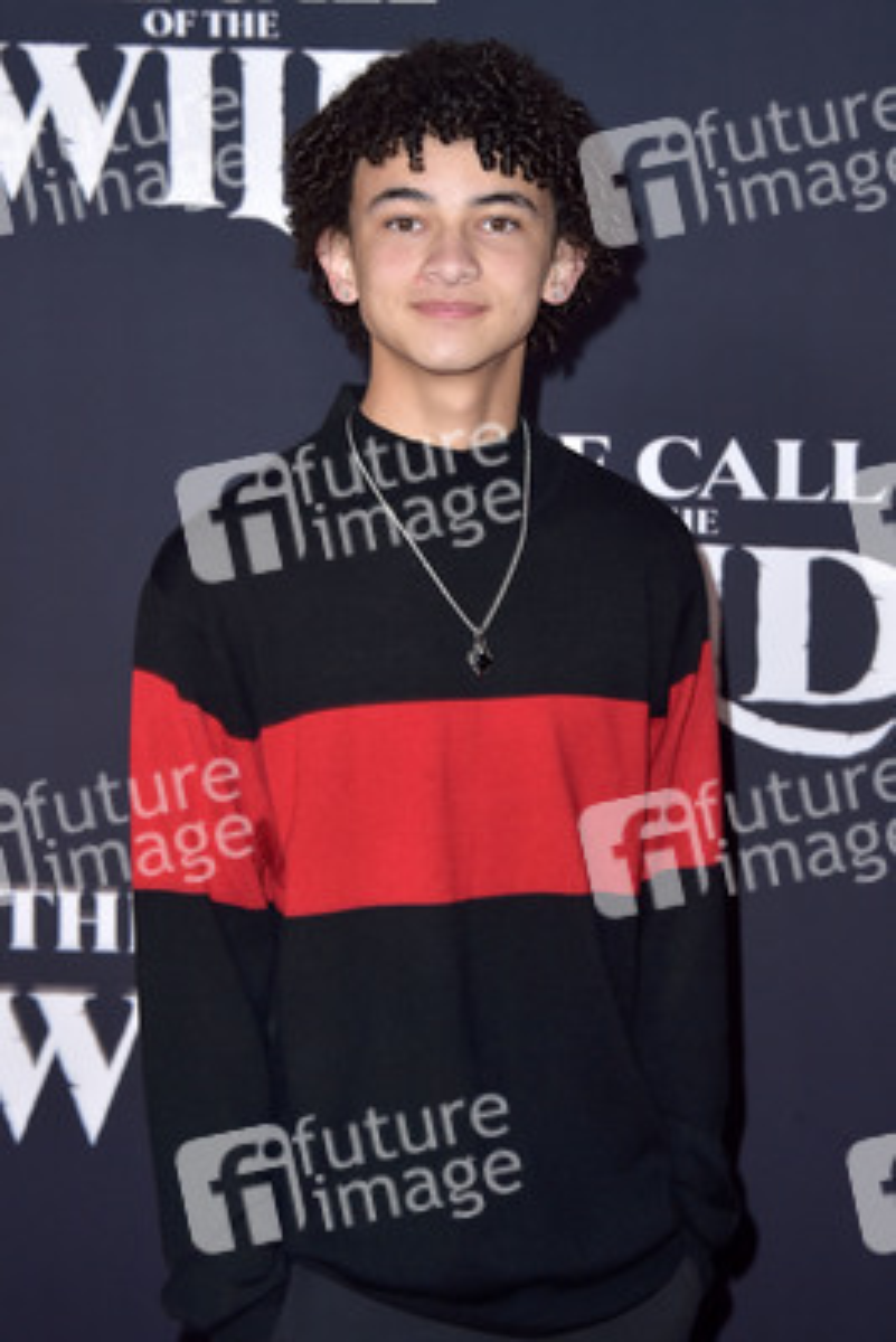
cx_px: 448
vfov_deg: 19.4
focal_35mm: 105
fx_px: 3916
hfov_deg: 13.1
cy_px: 671
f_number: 7.1
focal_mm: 105
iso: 320
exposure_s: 1/250
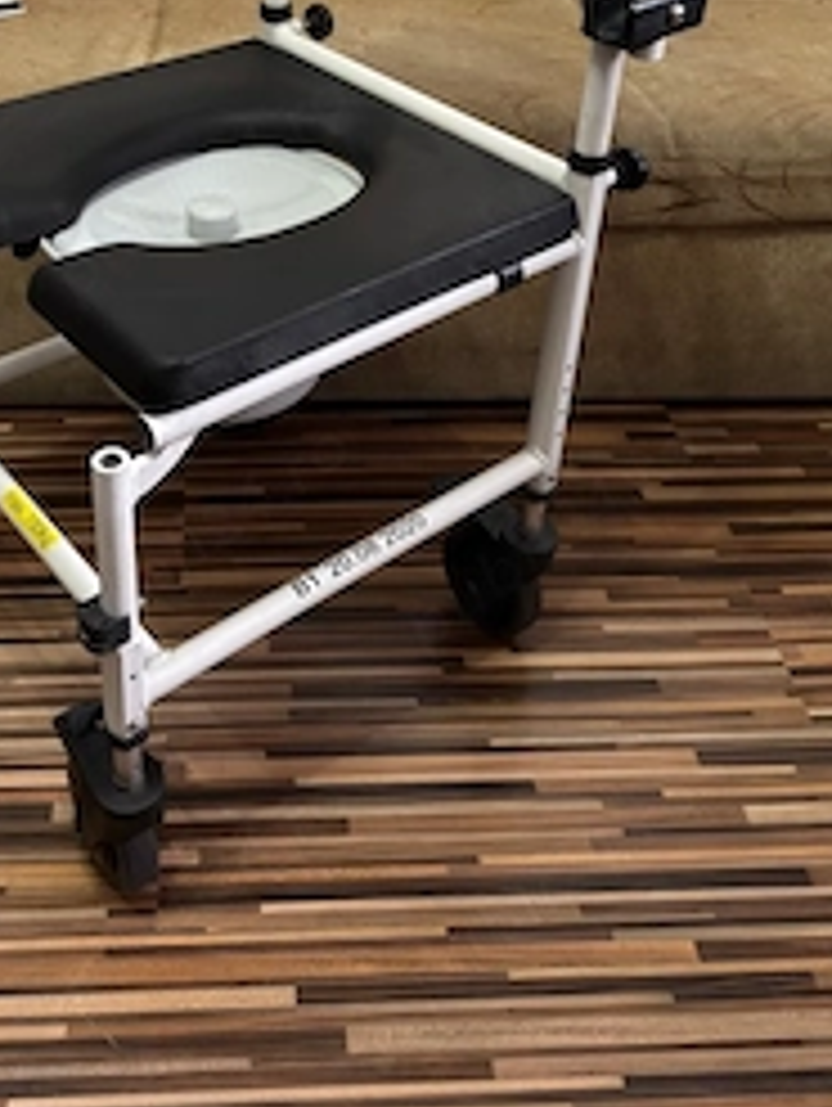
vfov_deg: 45.7
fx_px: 1248
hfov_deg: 36.6
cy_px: 243
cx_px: 292
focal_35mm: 39
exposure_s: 1/25
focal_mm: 6.76
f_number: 1.78
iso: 640
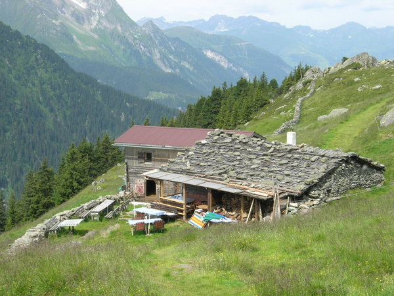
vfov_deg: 24.0
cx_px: 197
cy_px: 148
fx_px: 694
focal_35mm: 61
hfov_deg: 31.7
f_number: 5.9
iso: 64
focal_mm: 12.7
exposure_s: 1/217
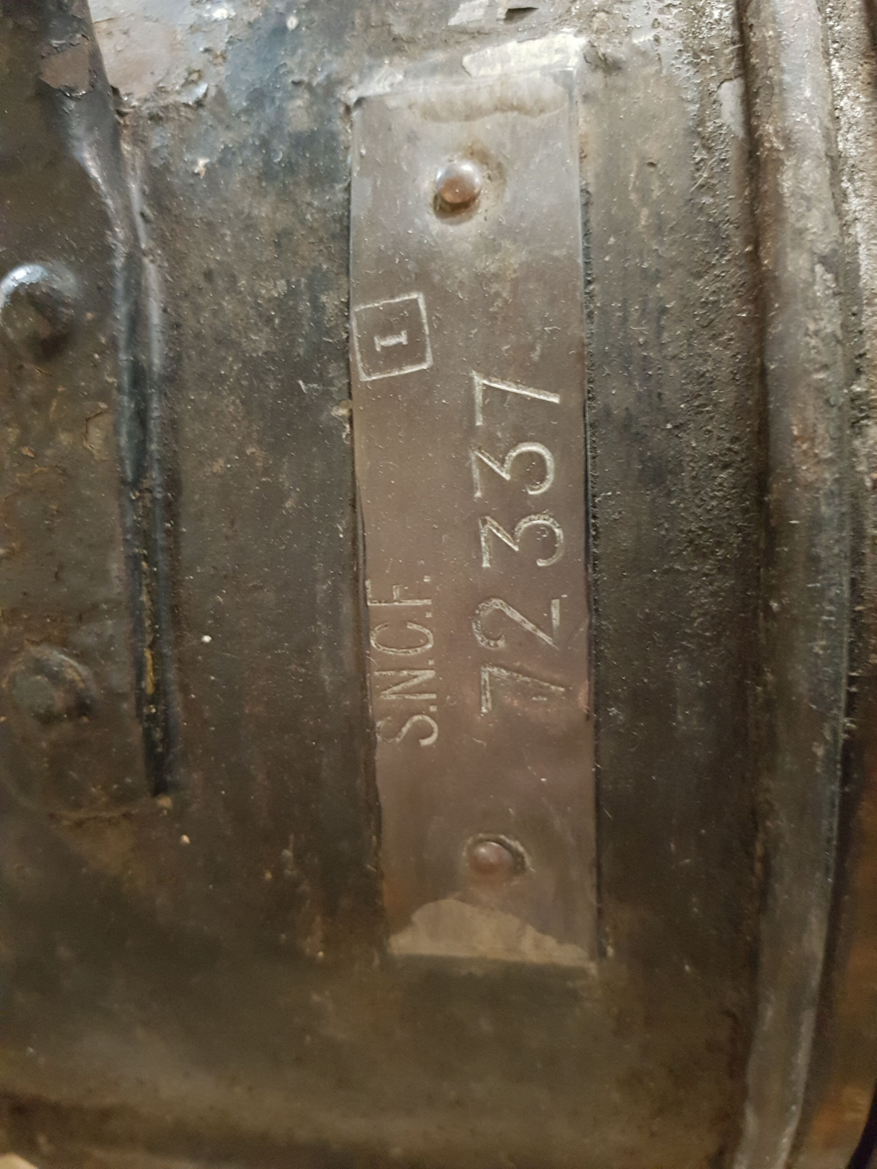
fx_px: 878
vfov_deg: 67.3
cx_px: 438
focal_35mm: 26
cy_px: 584
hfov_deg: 53.1
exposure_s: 1/10
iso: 800
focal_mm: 4.2
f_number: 1.7
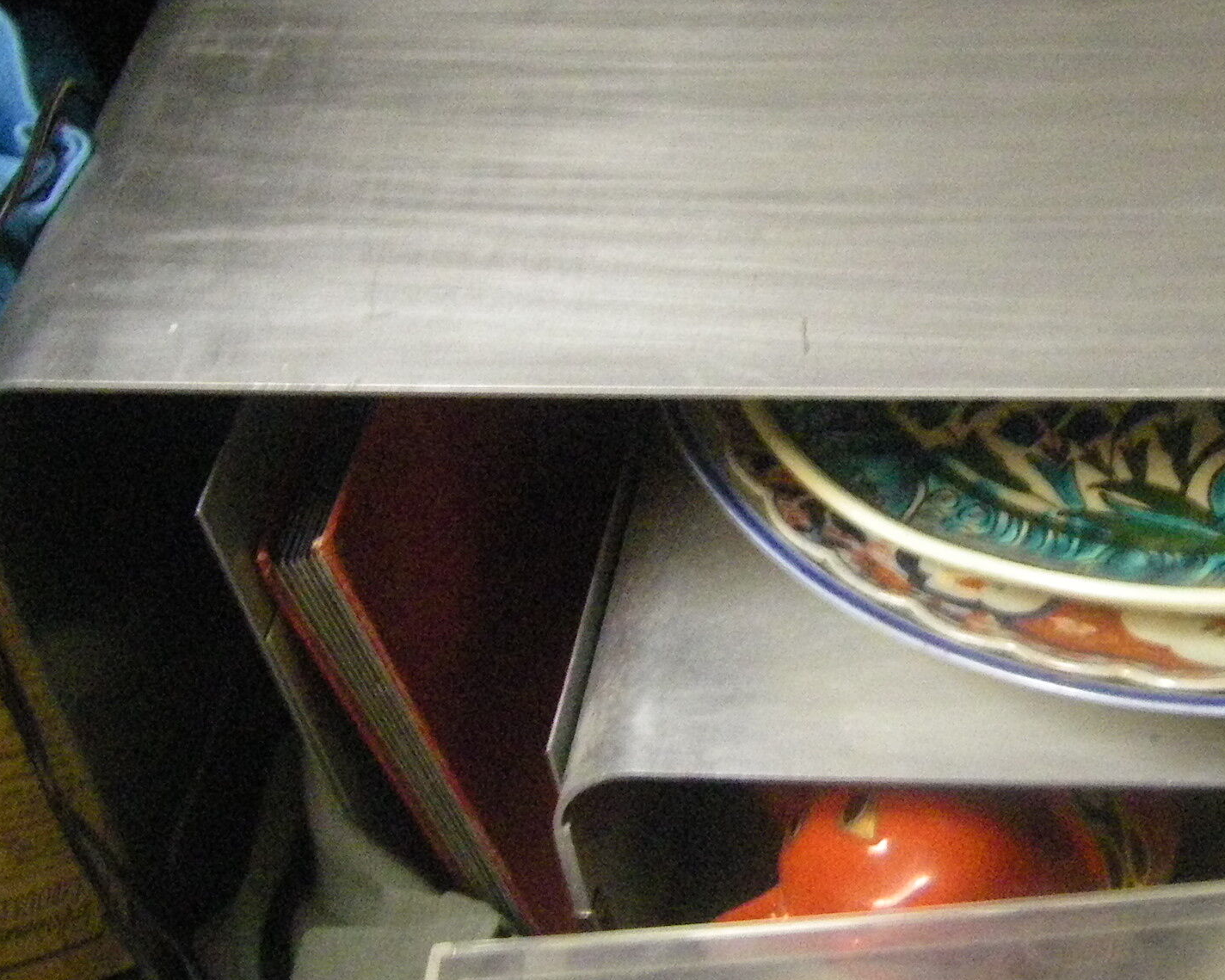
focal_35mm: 85
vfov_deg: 18.1
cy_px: 417
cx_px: 1070
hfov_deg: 22.0
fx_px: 3081
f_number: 3.5
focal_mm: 6.3
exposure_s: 1/25
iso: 800
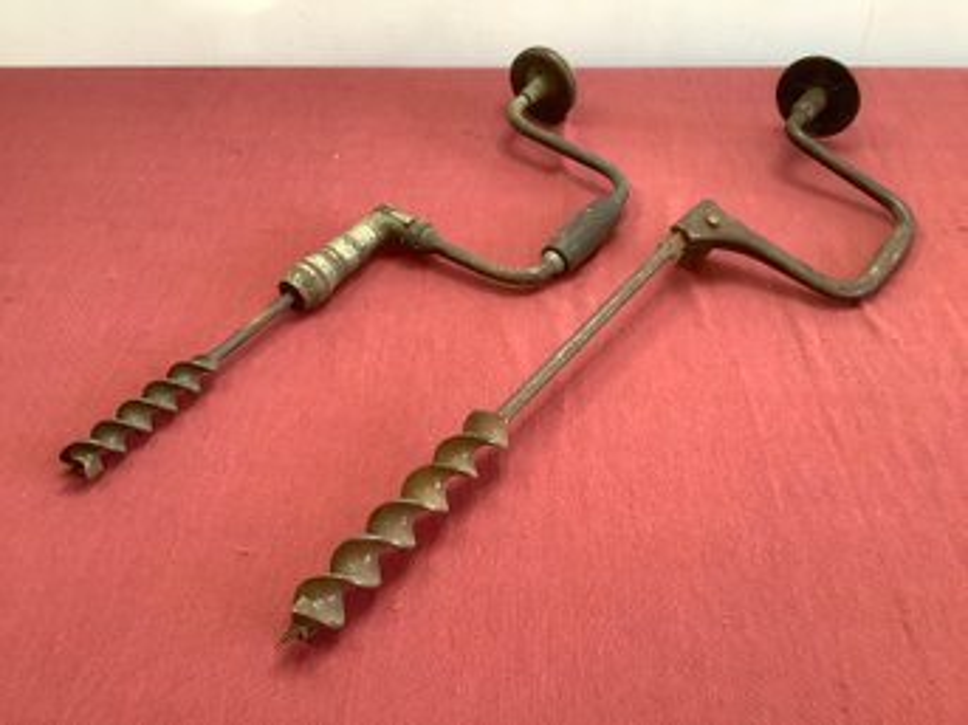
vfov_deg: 45.4
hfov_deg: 58.4
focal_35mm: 31
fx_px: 867
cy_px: 362
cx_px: 484
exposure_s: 1/60
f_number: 2.4
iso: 125
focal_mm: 3.3
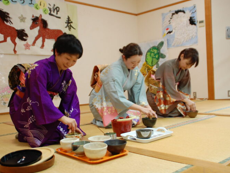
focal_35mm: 42
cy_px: 86
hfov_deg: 45.2
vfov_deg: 34.7
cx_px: 108
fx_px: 276
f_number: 3.8
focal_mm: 25
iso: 400
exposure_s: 1/30
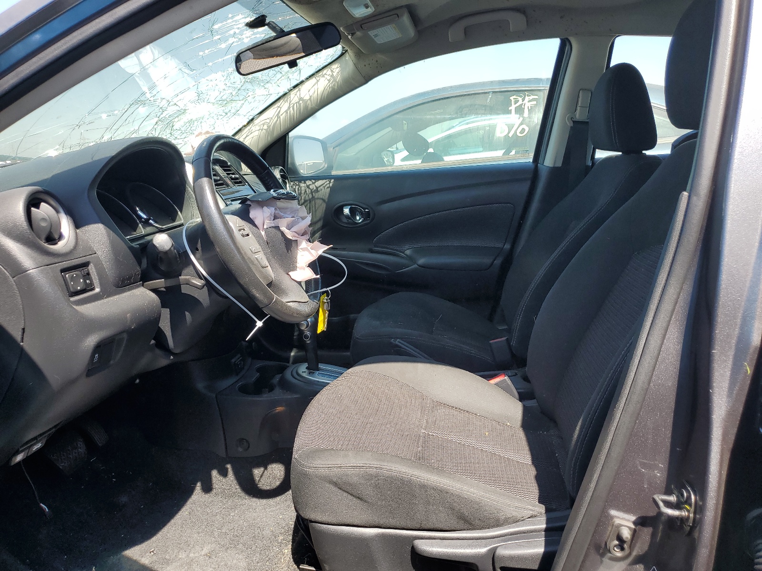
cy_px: 286
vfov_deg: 53.1
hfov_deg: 67.3
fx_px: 572
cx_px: 381
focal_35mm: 26
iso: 50
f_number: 1.5
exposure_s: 1/833
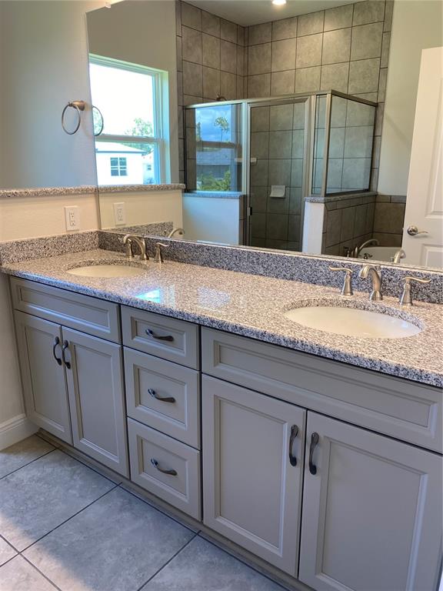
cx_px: 222
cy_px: 296
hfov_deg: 53.1
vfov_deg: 67.3
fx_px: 444
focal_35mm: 26
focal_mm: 4.25
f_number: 1.8
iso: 80
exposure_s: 1/120
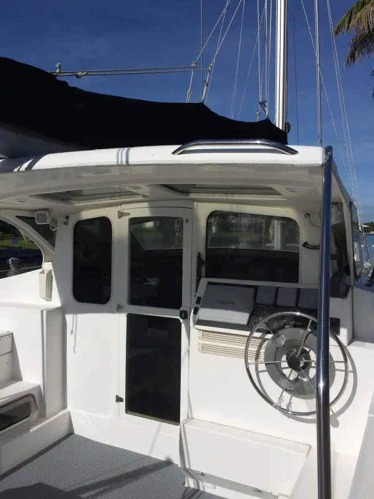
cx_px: 187
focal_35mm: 29
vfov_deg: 61.7
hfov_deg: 48.2
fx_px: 418
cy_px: 250
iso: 40
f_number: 2.2
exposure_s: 1/10309
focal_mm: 4.15
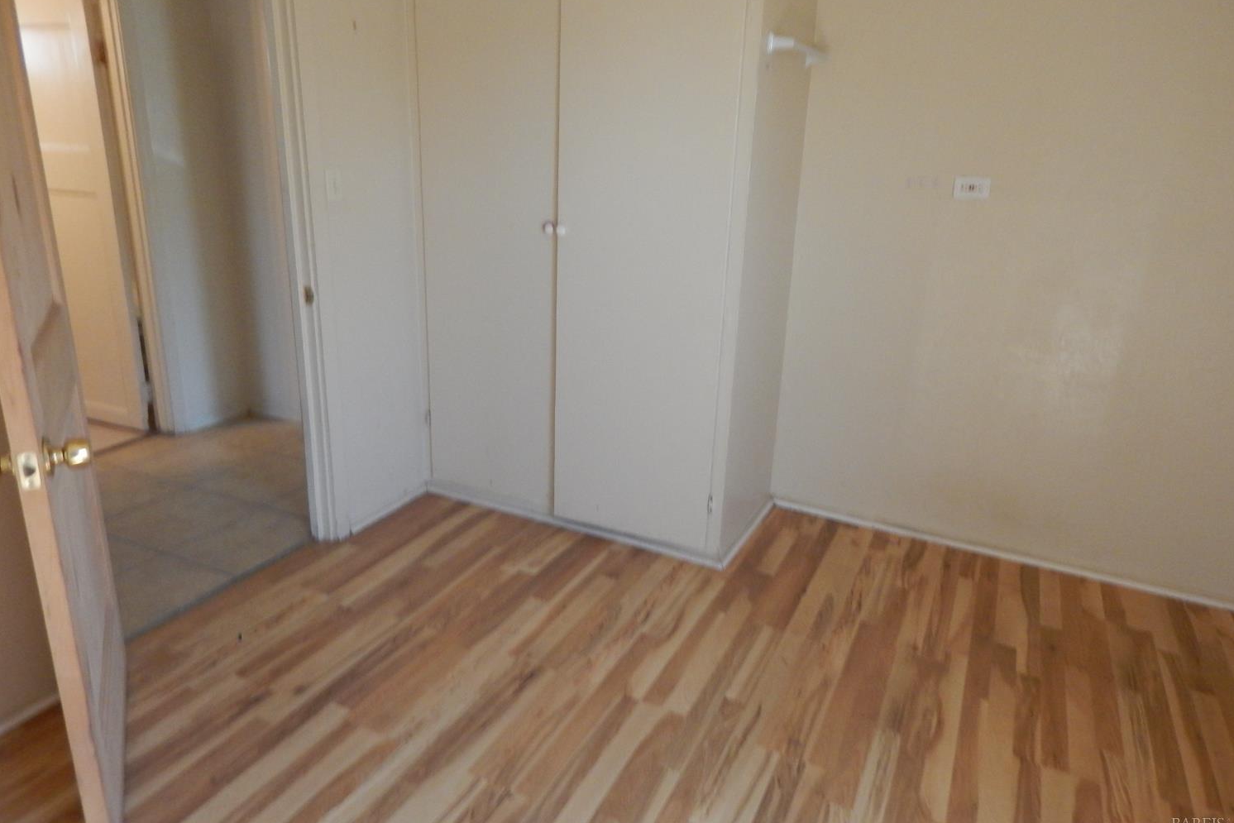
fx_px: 788
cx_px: 619
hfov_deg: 76.1
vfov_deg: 55.1
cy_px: 388
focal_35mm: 23
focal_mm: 4
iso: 400
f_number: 3
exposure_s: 1/100
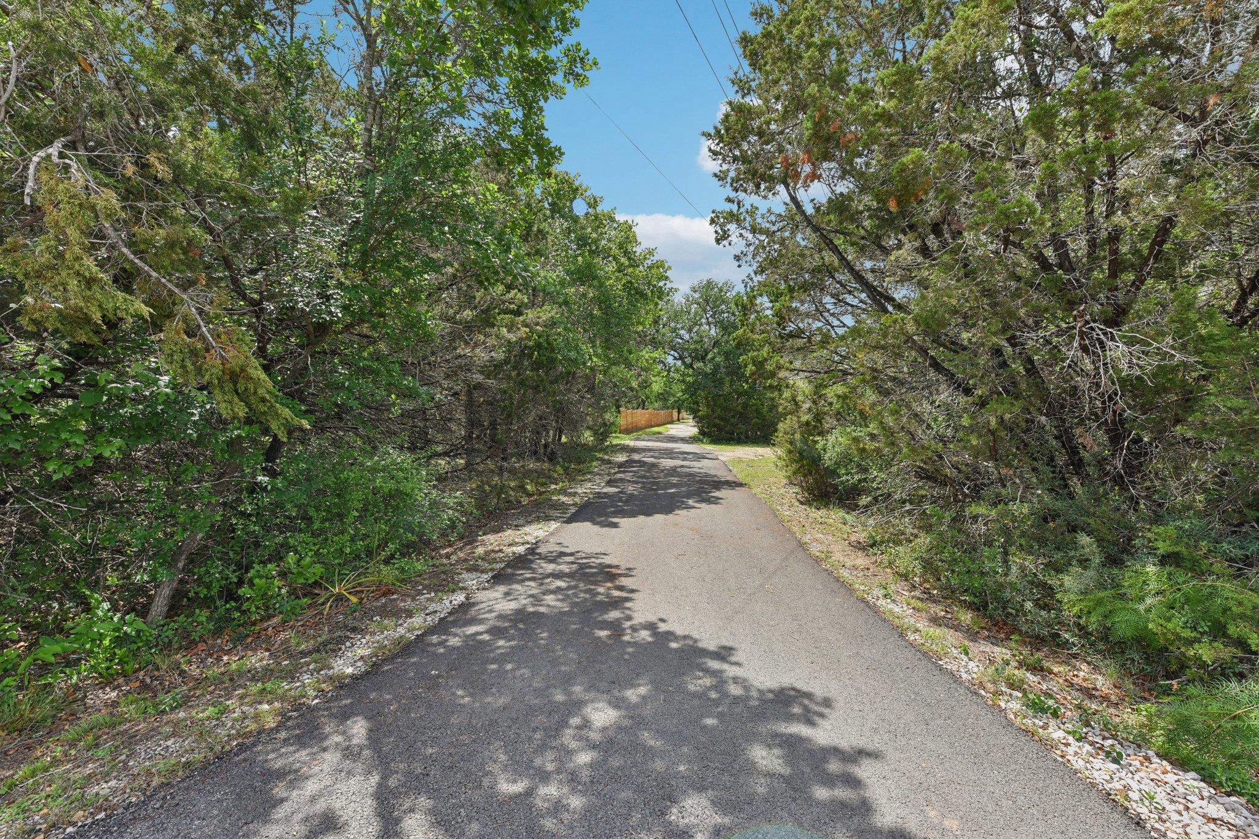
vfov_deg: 81.2
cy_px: 420
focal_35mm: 14
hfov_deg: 104.3
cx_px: 630
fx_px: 490
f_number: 8
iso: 100
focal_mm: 14
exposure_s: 1/100
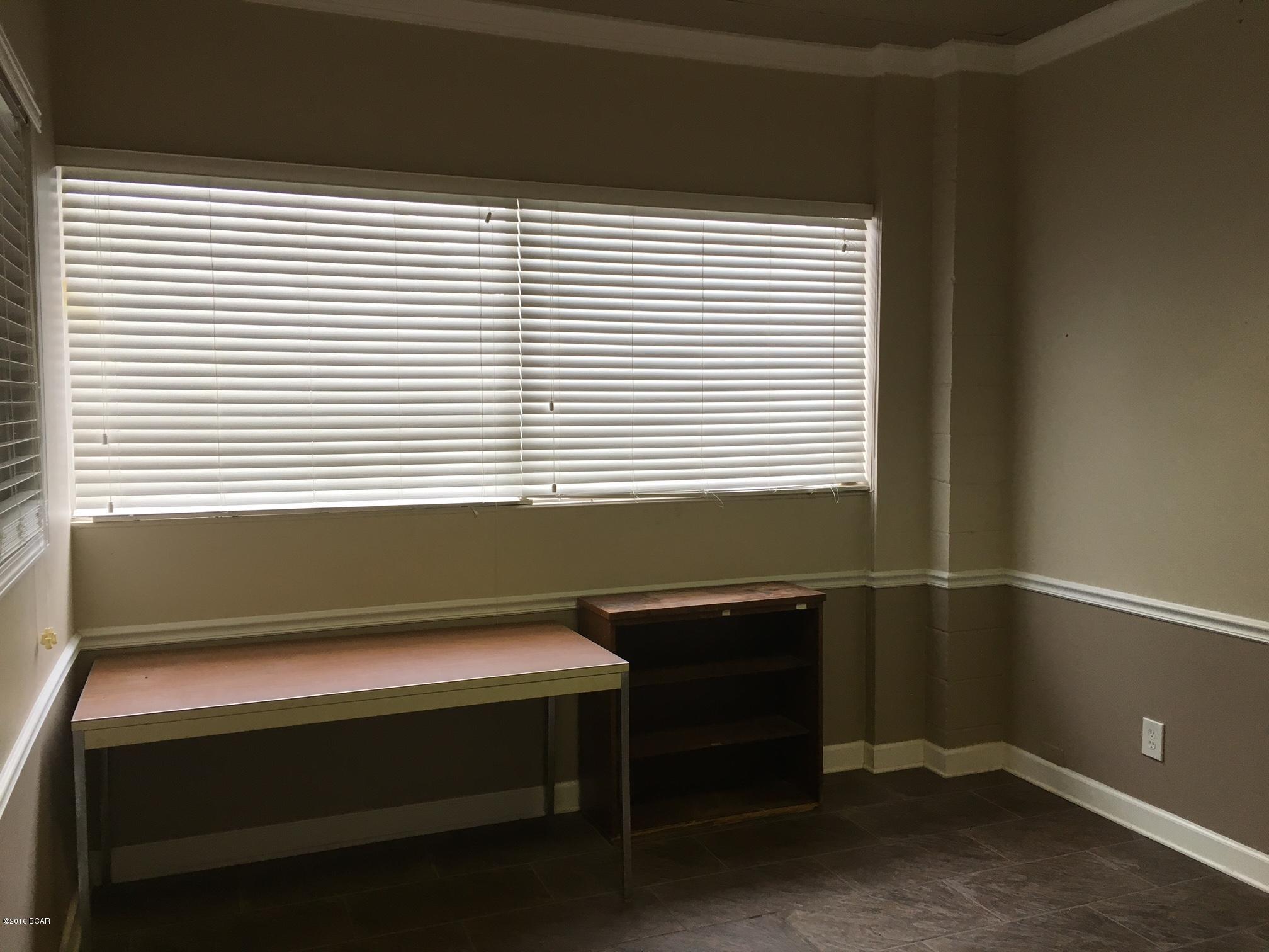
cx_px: 634
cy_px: 476
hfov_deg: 61.7
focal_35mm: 29
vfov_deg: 48.2
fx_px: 1063
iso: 25
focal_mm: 4.15
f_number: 2.2
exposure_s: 1/30
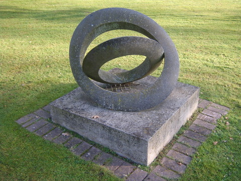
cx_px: 120
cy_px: 90
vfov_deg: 45.4
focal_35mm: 31
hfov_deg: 58.4
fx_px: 216
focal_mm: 8.13
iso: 71
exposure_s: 1/114
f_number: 2.7
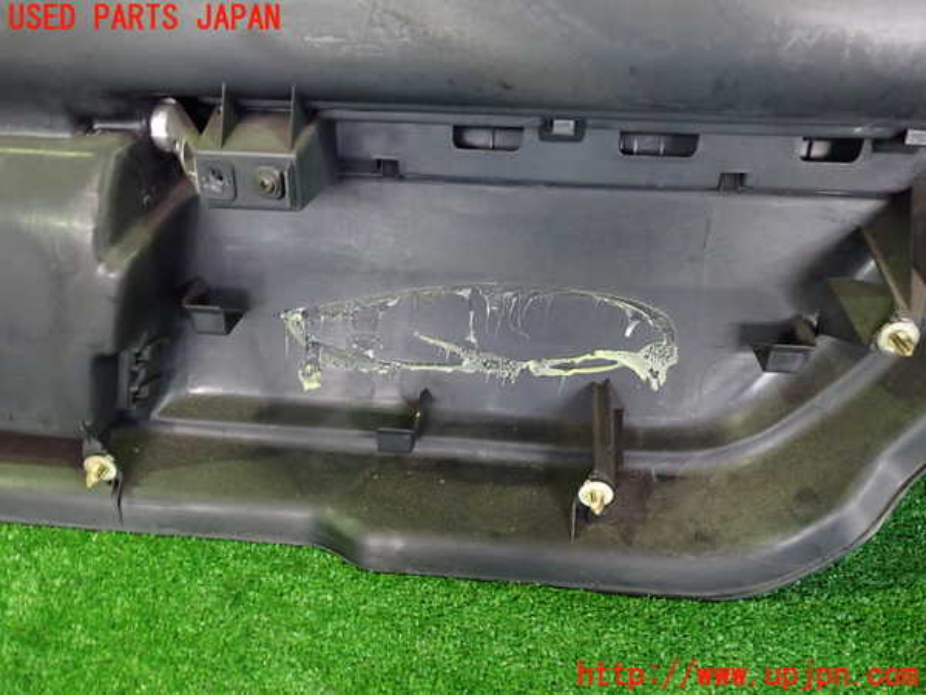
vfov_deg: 46.8
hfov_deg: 60.0
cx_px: 463
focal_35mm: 30
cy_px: 348
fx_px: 803
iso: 800
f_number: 2.3
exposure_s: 1/20
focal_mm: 5.4
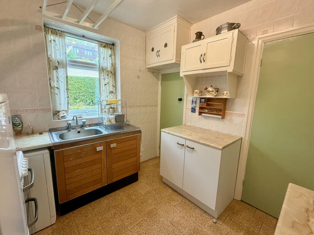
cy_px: 118
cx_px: 157
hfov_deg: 102.1
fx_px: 127
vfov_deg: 85.7
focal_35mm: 14
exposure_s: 1/100
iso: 200
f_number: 2.2
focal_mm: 2.22
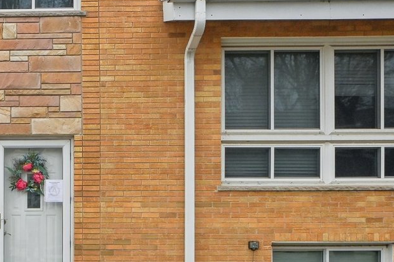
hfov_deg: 42.2
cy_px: 71
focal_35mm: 42
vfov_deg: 31.3
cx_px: 32
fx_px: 459
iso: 400
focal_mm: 16
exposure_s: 1/125
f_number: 13
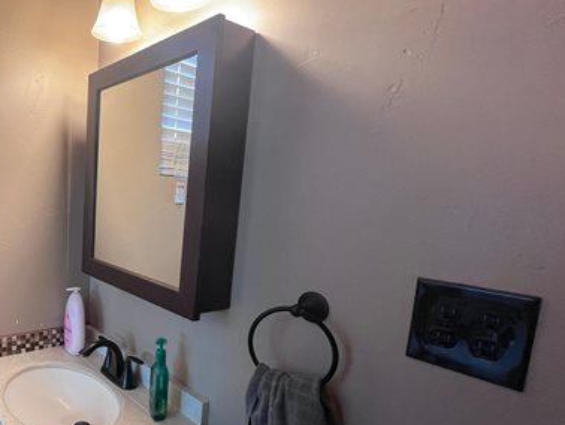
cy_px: 251
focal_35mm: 22
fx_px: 359
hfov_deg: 68.4
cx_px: 106
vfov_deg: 60.7
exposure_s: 1/60
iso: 400
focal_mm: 1.57
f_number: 1.8
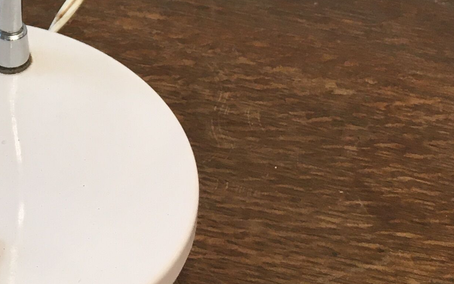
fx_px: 1250
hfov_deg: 19.5
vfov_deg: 11.6
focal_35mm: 101
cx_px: -71
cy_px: -289
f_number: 2.2
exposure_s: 1/33
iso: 40
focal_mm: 4.15
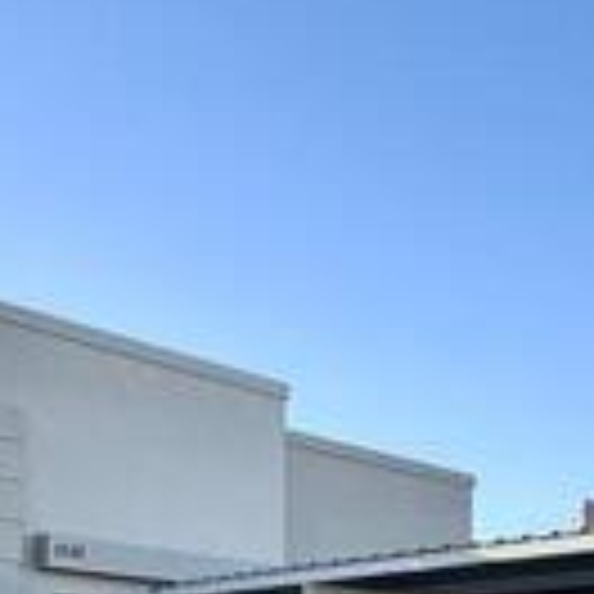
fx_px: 1165
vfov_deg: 25.9
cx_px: 486
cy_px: 688
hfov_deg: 27.9
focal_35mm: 60
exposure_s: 1/932
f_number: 2.2
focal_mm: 2.22
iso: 40
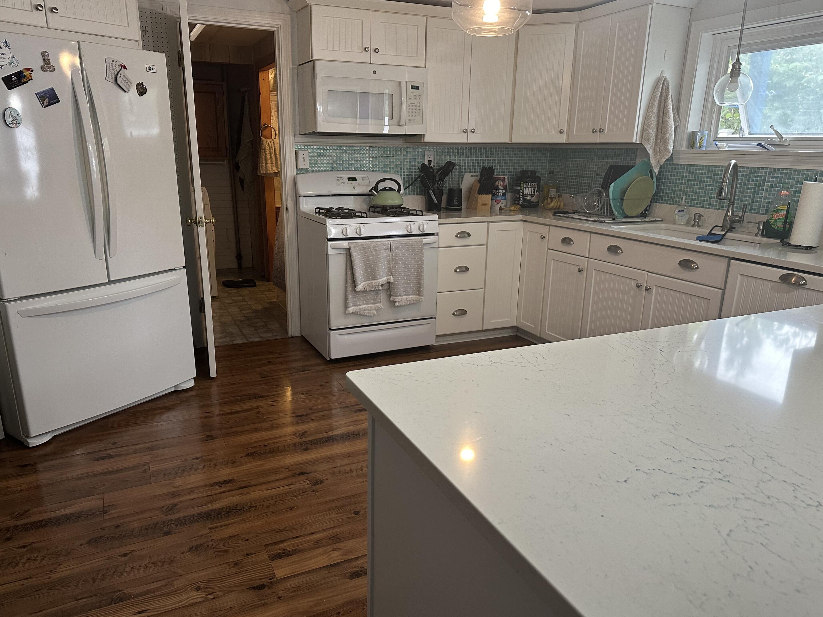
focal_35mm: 25
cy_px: 318
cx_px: 397
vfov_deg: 54.9
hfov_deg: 69.4
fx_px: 594
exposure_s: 1/60
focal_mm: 6.86
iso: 200
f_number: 1.78
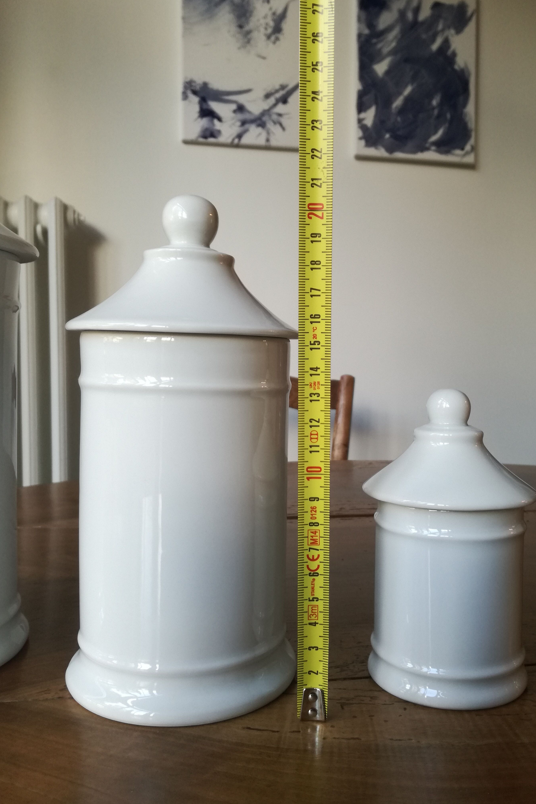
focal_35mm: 29
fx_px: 648
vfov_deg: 63.7
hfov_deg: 44.8
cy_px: 395
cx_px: 307
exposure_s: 1/30
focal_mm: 3.79
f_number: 2
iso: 100
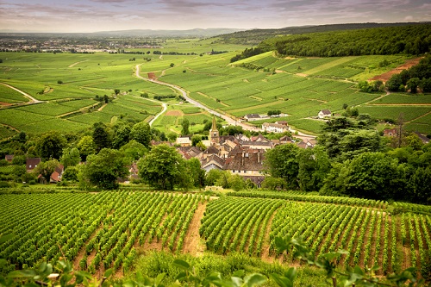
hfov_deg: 41.1
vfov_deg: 28.1
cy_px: 144
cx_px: 216
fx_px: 574
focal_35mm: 48
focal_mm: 48
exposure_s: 1/125
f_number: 11
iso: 200
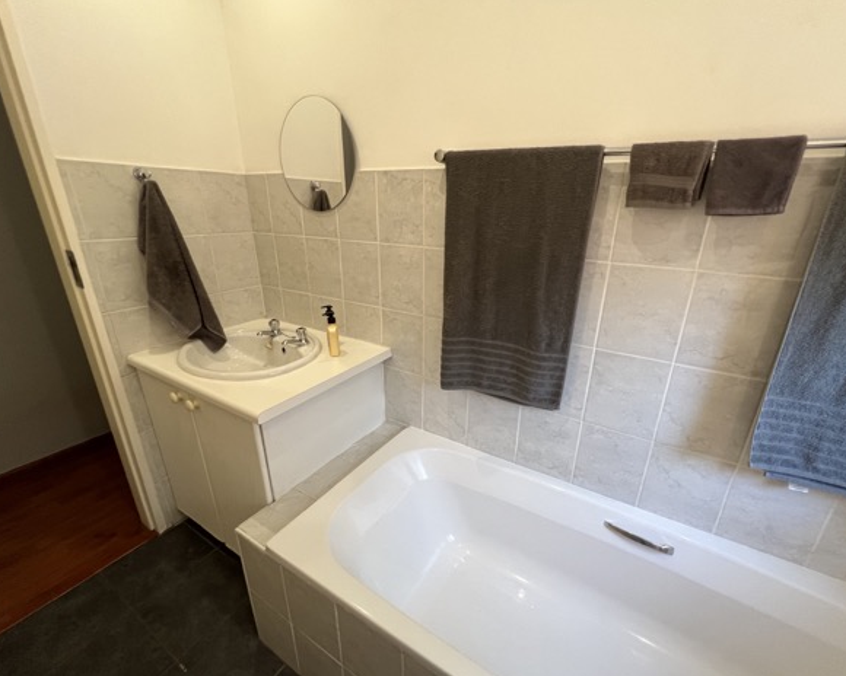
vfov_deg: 88.0
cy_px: 344
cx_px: 446
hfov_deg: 100.6
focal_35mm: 14
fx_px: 351
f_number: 1.8
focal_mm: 1.57
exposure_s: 1/100
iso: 250
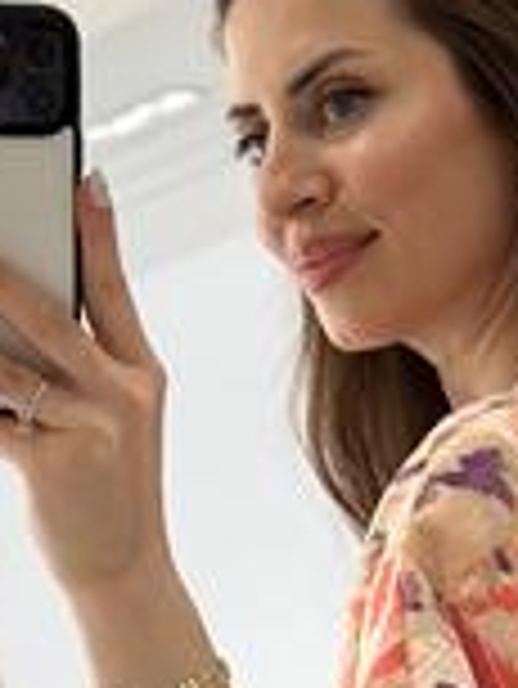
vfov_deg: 11.4
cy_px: 978
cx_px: 509
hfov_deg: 8.9
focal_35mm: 167
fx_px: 3327
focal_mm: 6.86
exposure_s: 1/361
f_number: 1.78
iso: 80
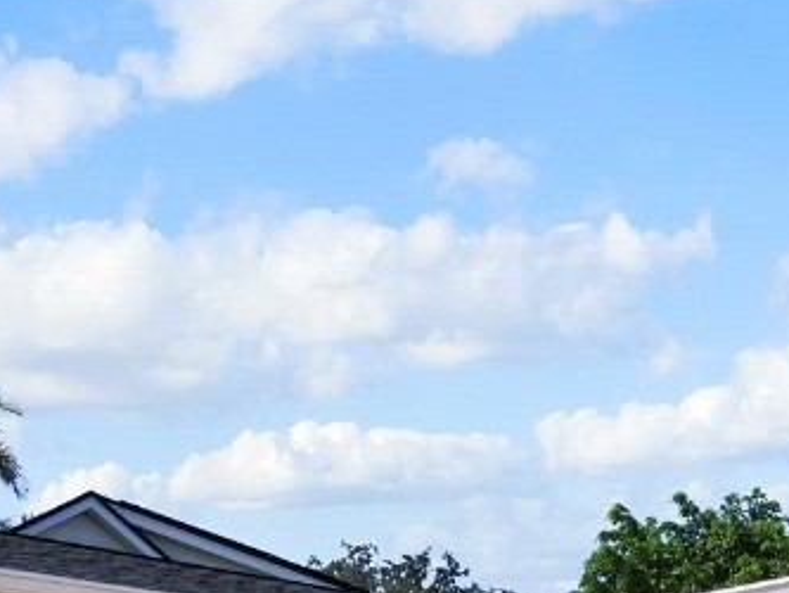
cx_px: 787
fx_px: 980
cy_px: 840
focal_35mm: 43
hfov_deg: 38.9
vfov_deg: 26.4
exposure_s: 1/640
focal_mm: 7
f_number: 10
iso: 200
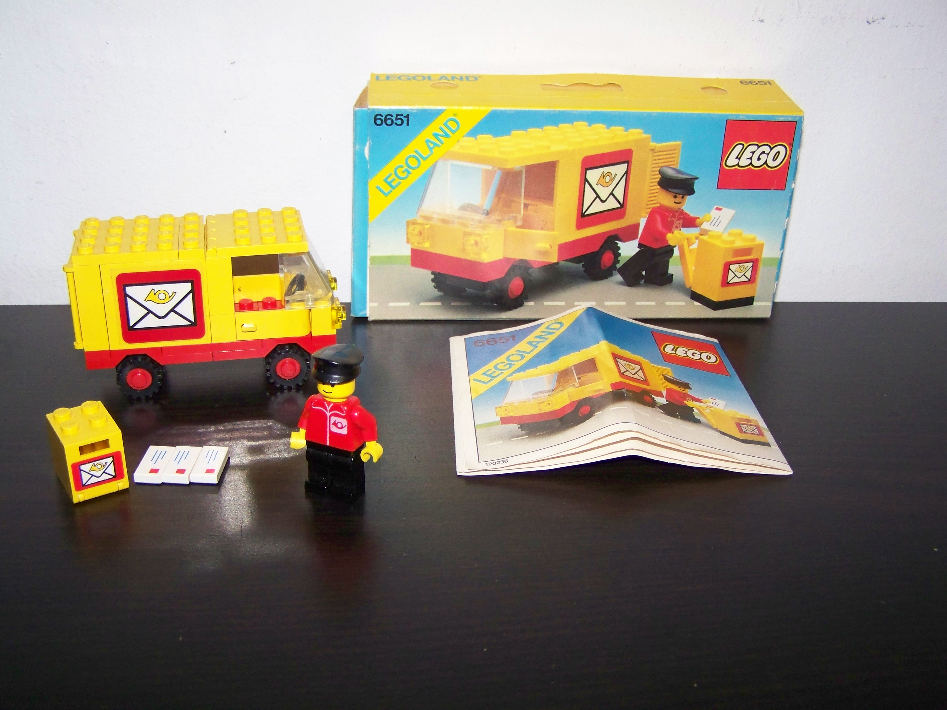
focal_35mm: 38
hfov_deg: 49.0
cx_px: 474
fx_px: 1040
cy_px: 355
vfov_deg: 37.7
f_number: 2.8
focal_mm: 6.3
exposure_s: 1/30
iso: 200
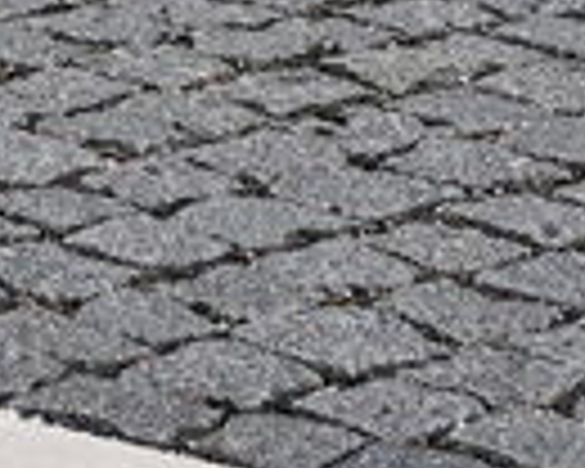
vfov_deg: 4.2
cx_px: -922
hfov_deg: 5.3
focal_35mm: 354
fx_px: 6129
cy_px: -891
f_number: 6.3
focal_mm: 34
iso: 100
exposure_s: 1/200
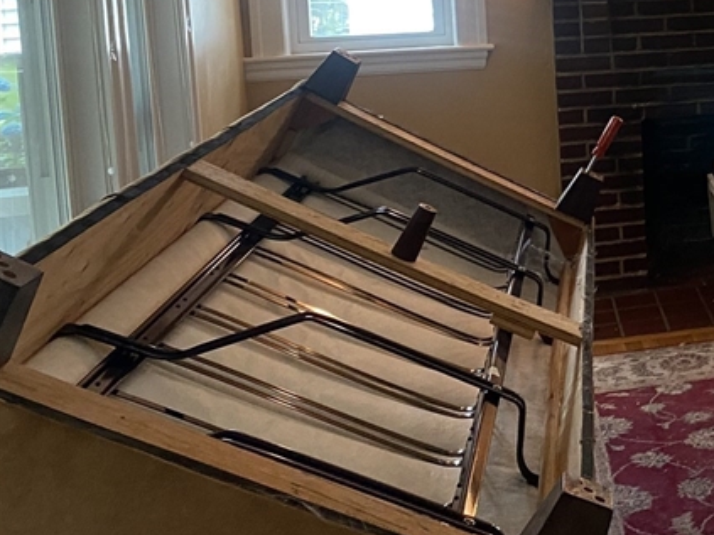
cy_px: 29
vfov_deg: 22.6
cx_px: 863
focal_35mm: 63
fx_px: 1299
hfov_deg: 27.1
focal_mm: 4.25
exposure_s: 1/60
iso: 250
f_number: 1.8
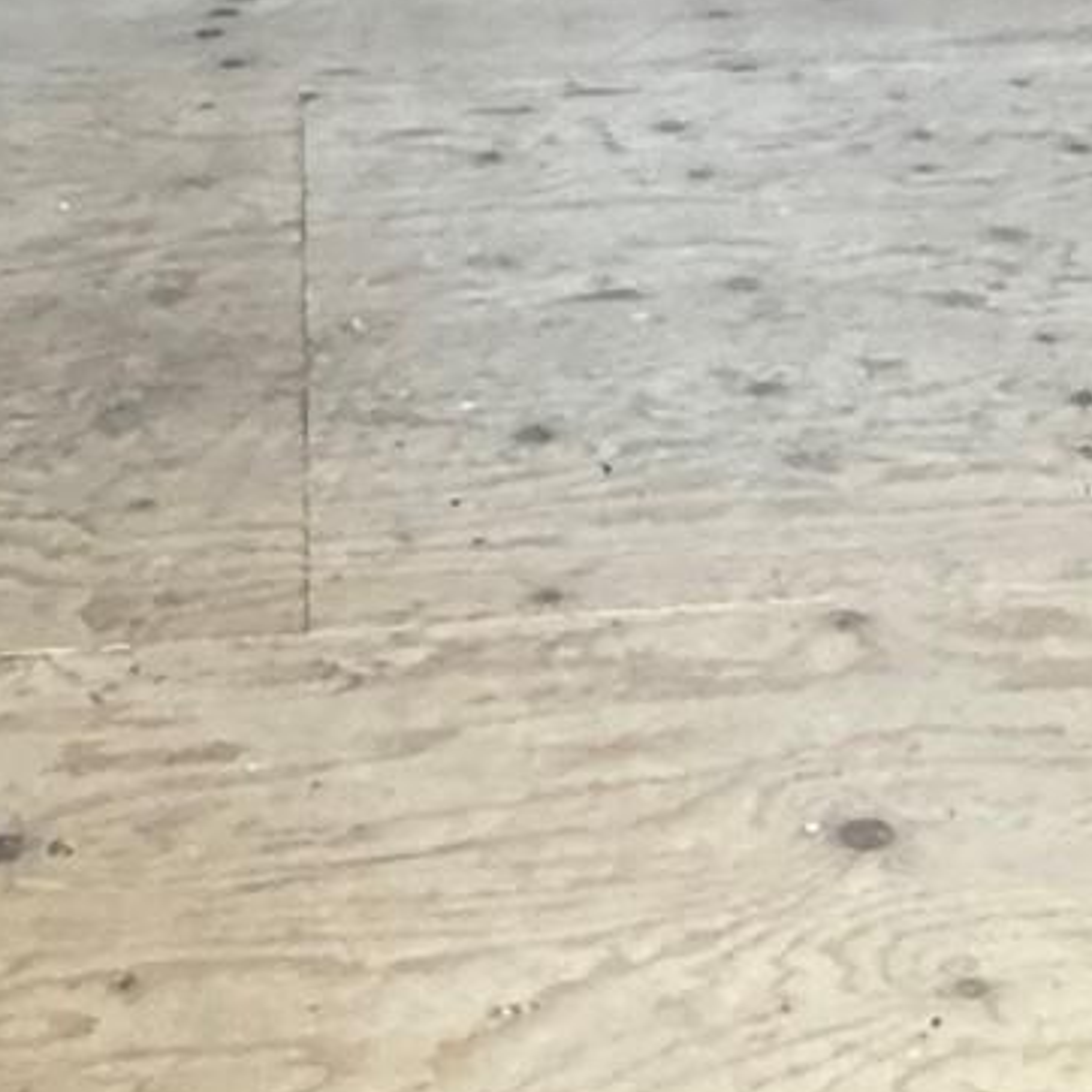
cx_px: 588
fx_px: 2498
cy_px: -845
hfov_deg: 24.6
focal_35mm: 70
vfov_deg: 19.1
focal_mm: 2.22
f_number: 2.2
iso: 1250
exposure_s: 1/60
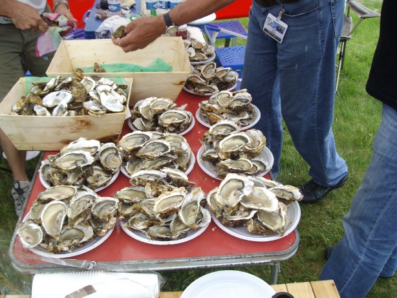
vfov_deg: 39.7
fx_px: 413
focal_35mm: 36
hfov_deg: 51.3
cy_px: 149
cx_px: 198
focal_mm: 6
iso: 160
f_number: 2.7
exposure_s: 1/125
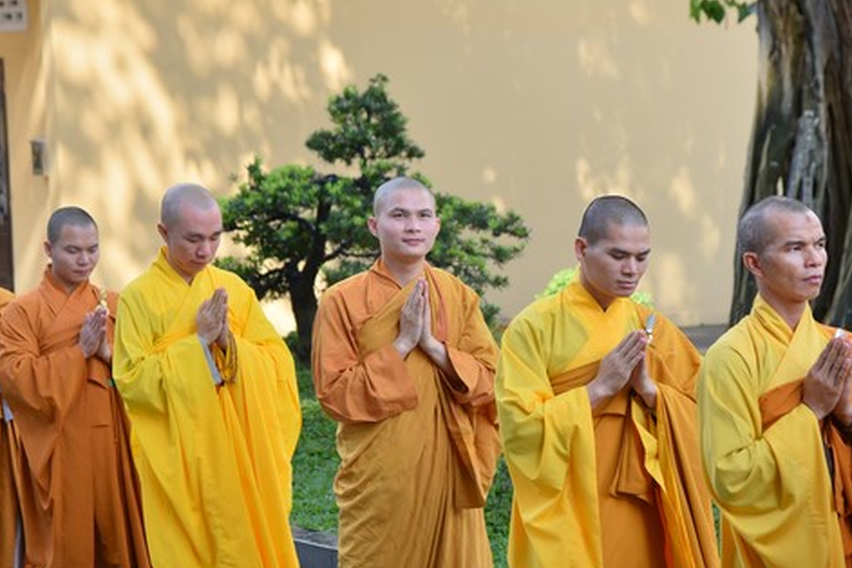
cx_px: 467
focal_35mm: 127
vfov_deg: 10.8
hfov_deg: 16.1
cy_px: 319
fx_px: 3005
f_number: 6.3
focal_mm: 92
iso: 100
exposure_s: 1/250
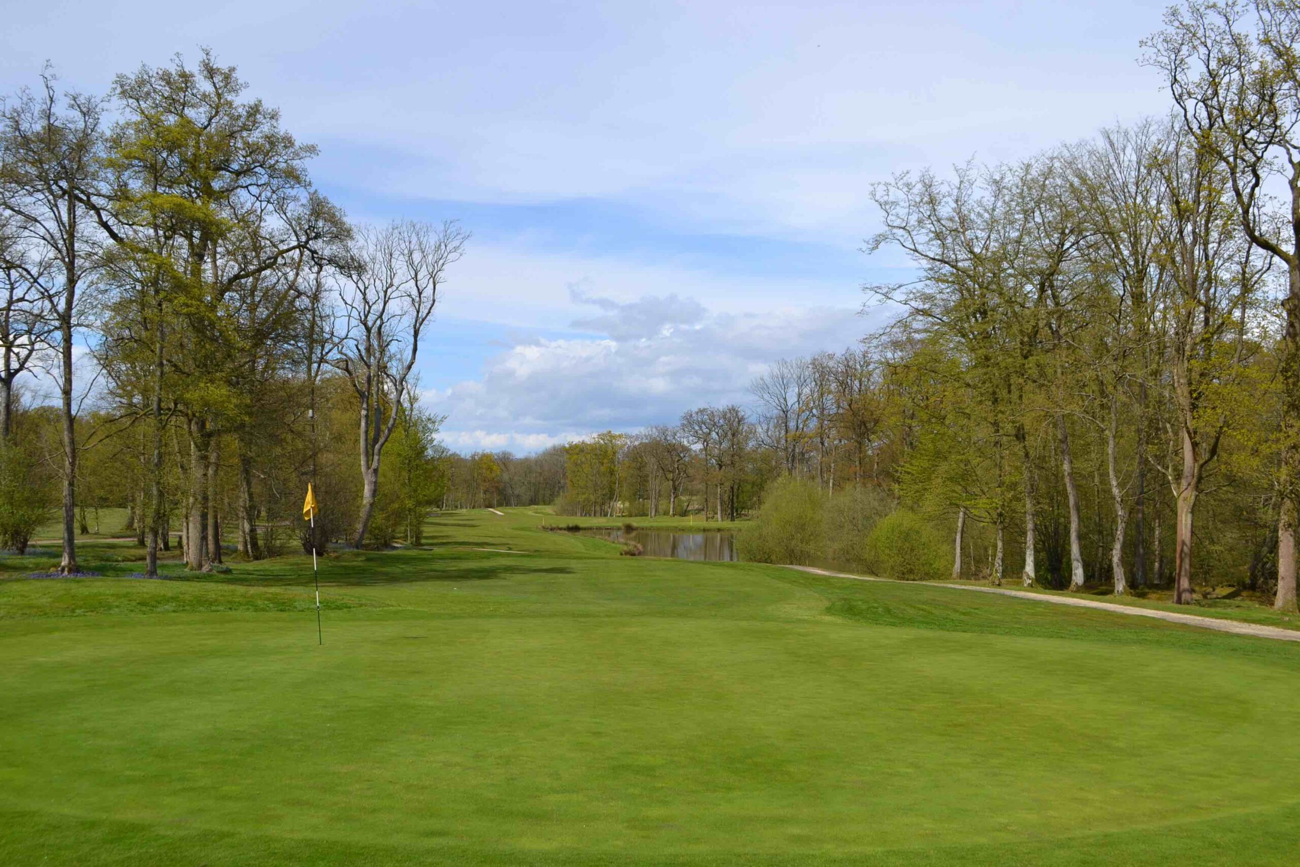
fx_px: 1300
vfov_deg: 36.9
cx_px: 650
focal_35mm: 36
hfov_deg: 53.1
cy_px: 434
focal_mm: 24
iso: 100
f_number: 8
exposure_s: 1/250
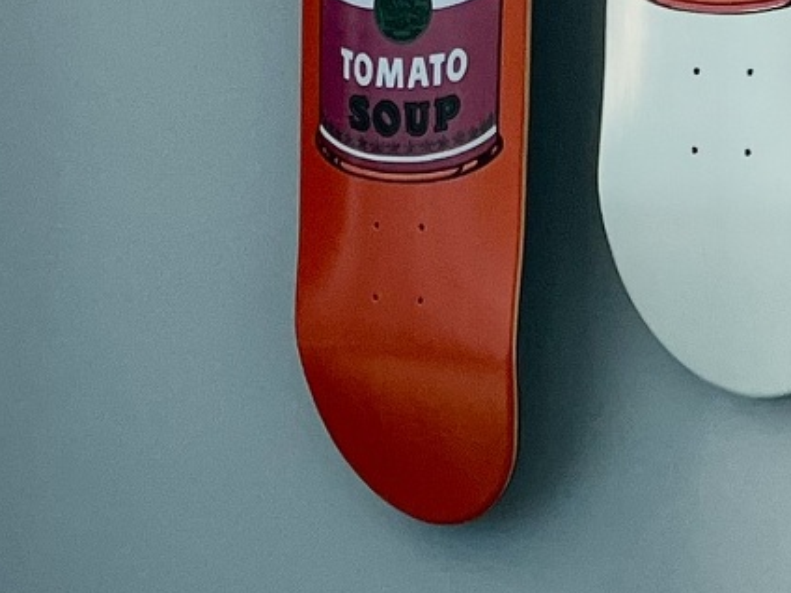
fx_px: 3588
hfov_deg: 11.8
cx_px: -513
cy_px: 261
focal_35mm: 157
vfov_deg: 9.5
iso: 64
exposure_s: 1/121
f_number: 1.5
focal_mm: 5.7
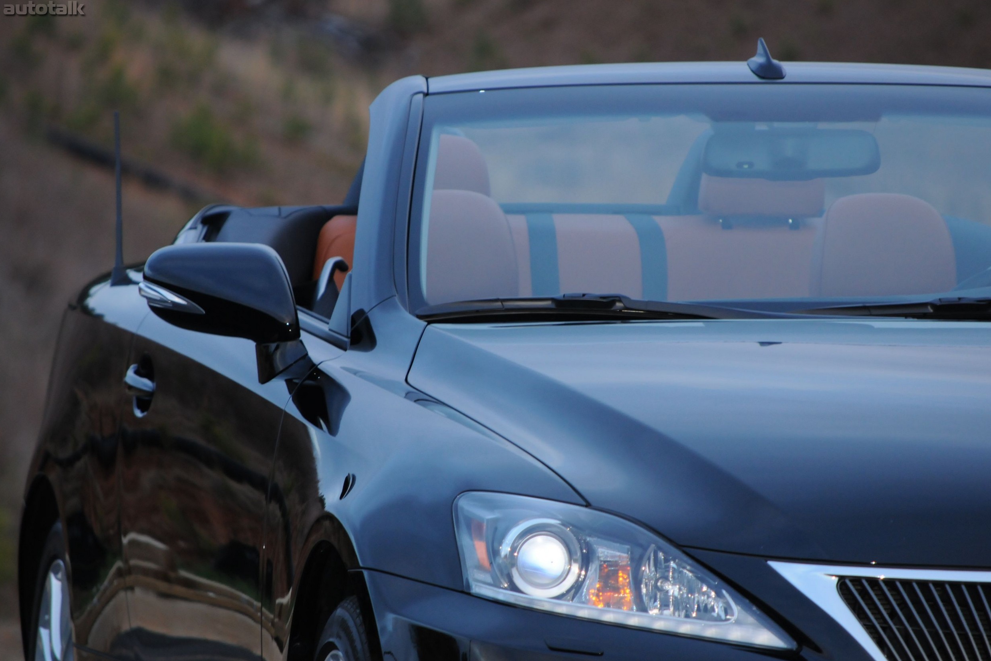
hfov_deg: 6.8
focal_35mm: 302
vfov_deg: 4.6
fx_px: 8313
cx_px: 495
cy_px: 331
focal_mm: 200
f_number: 8
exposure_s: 1/60
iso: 1000
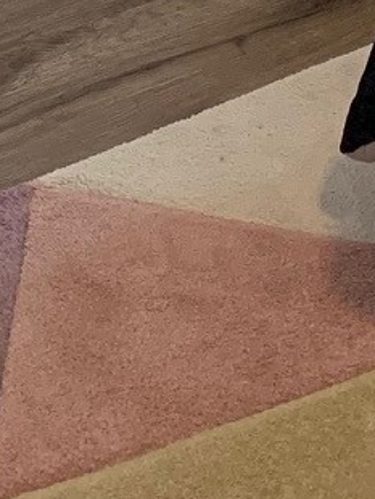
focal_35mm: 169
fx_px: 2438
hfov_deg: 8.8
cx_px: 64
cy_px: -1054
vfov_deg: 9.1
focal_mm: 4.25
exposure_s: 1/114
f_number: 1.8
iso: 100
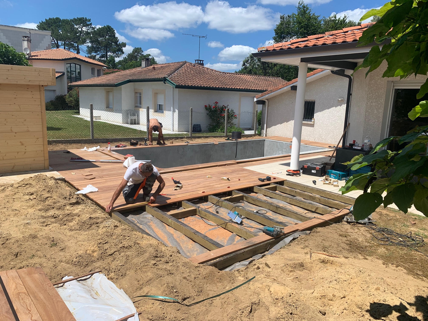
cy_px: 160
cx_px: 214
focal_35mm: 26
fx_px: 321
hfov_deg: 67.3
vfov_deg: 53.1
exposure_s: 1/3185
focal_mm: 4.25
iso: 25
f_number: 1.8
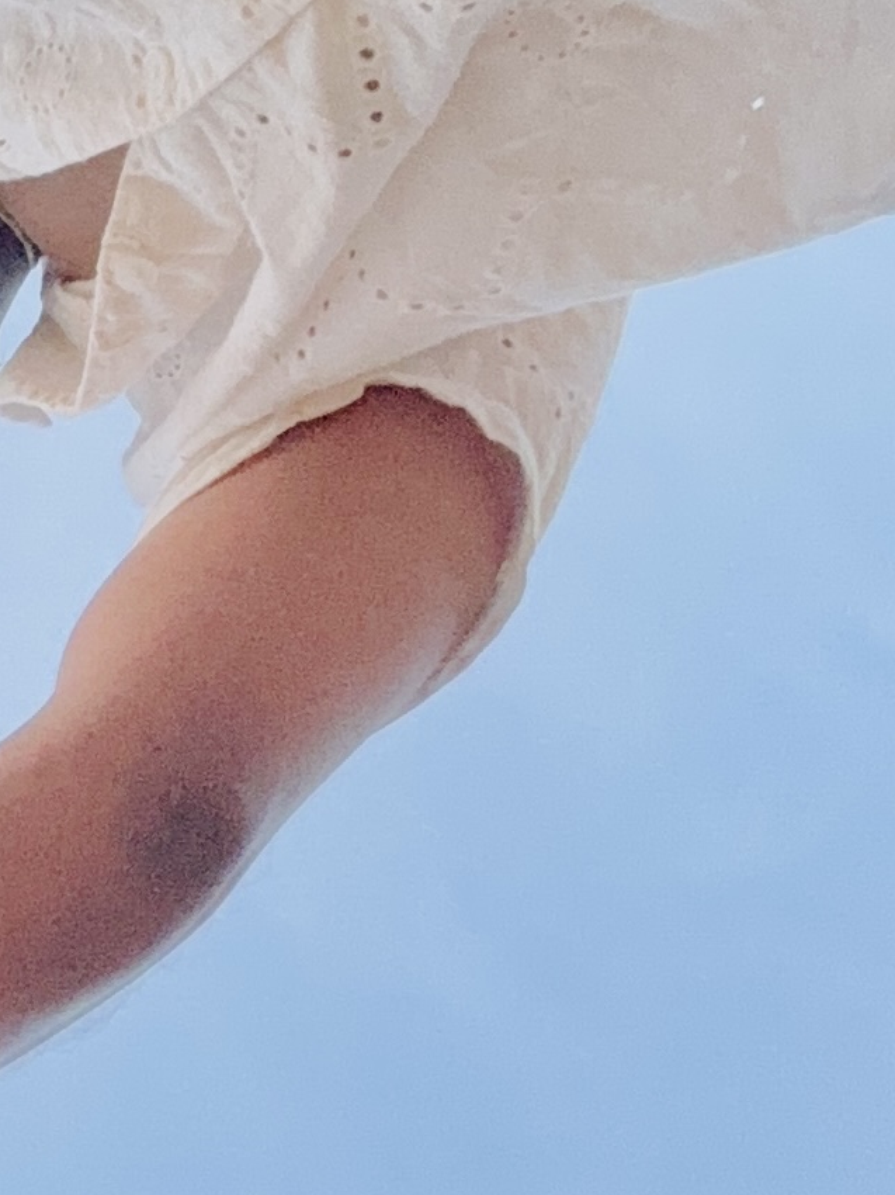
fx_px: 3759
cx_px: -646
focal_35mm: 109
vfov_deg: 17.9
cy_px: 910
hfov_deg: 12.5
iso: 80
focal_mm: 2.69
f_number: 1.9
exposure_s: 1/90
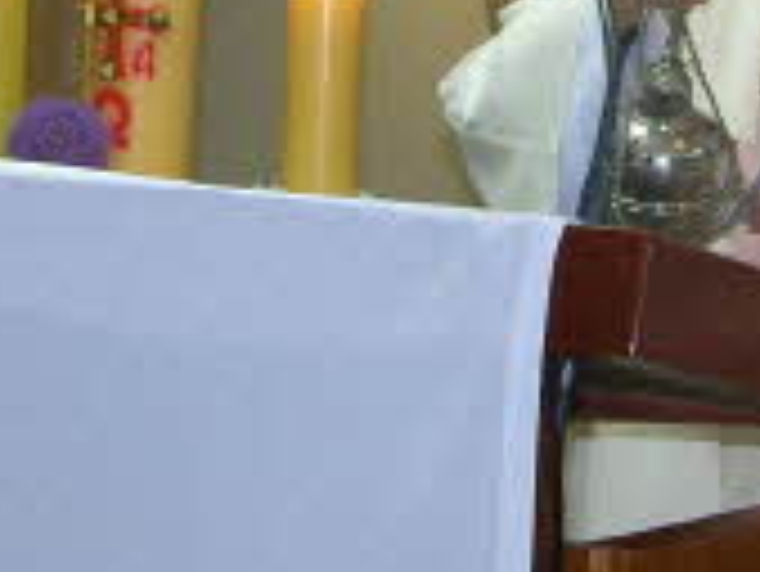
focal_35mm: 170
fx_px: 3735
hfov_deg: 11.5
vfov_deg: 8.7
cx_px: 720
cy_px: 225
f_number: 2.5
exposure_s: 1/50
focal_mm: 11.5
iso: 50
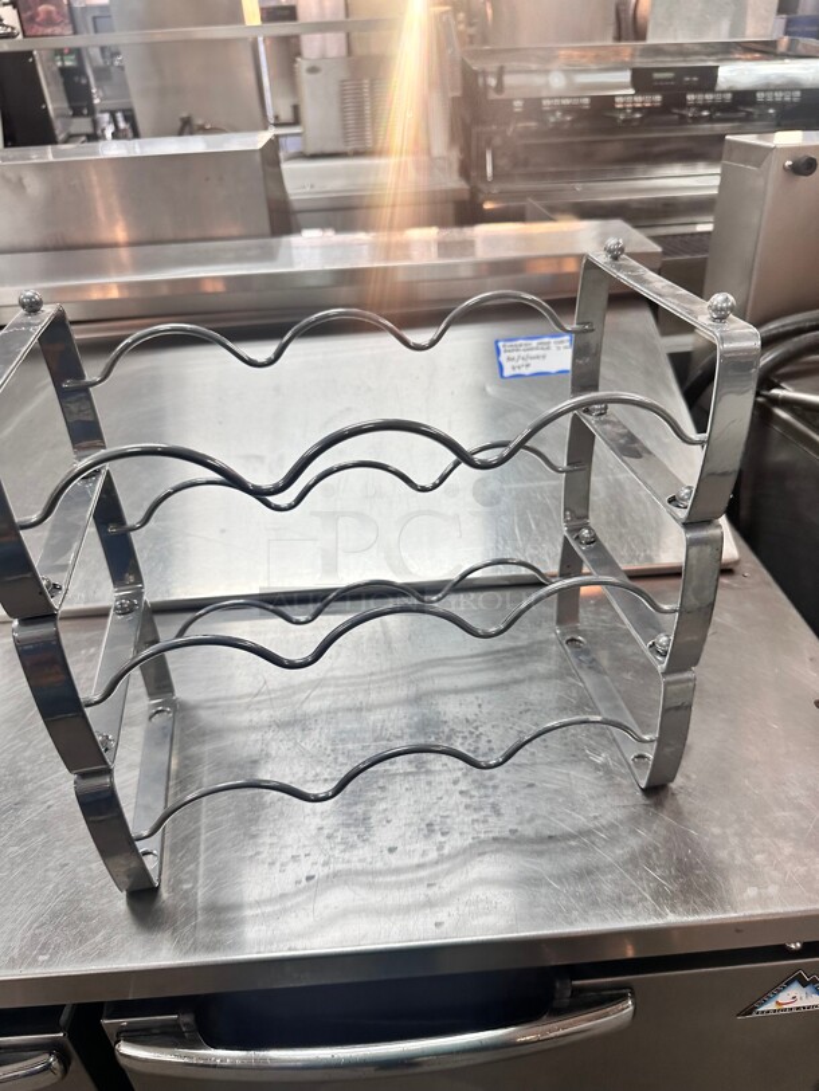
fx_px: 757
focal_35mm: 24
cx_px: 410
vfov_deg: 71.6
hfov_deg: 56.8
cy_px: 546
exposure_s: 1/120
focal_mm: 6.86
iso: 125
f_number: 1.78
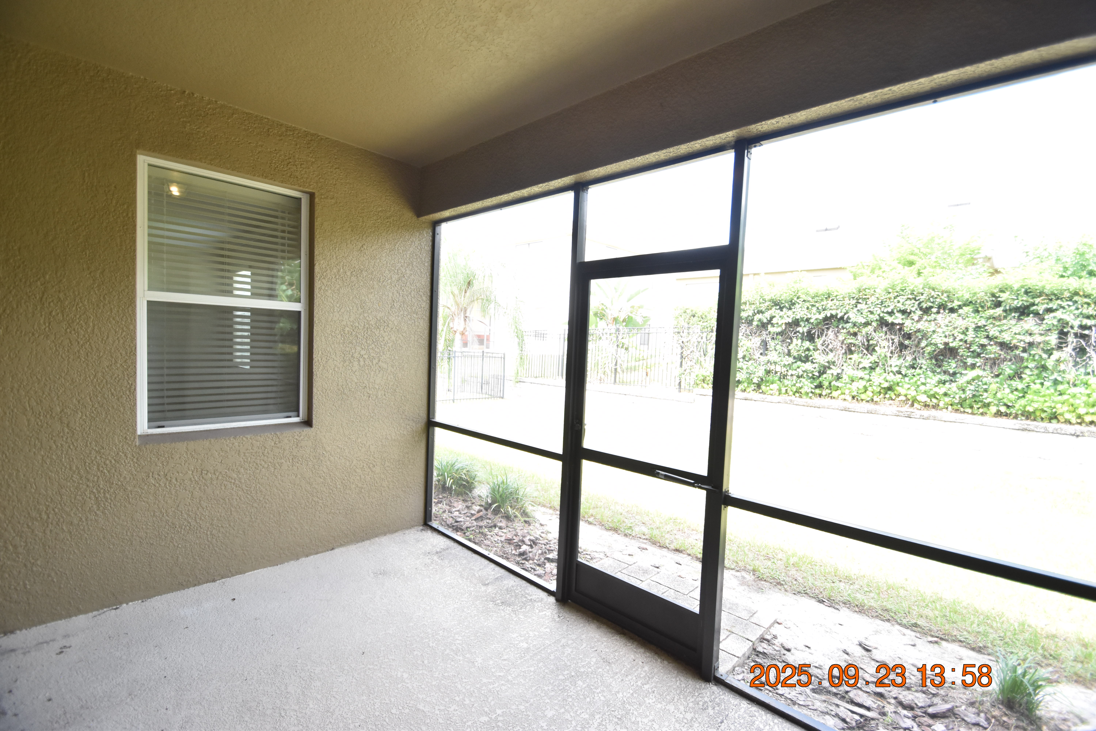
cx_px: 548
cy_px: 366
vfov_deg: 77.3
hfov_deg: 100.4
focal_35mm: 15
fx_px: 457
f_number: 3.5
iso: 800
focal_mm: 10
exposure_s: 1/250
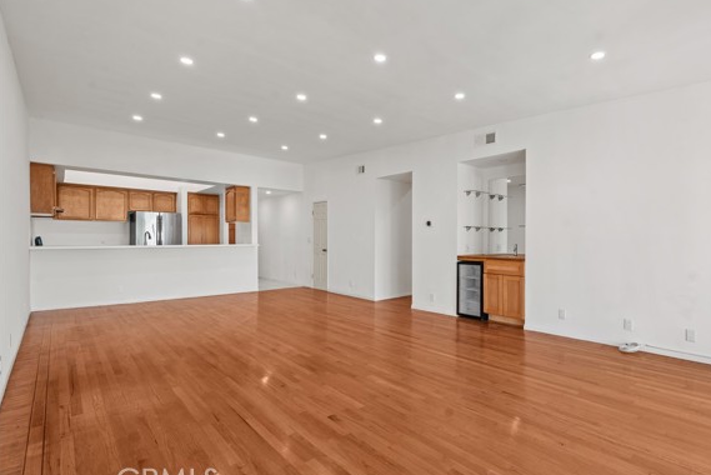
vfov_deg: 67.4
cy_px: 231
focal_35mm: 18
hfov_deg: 89.6
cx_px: 397
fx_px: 356
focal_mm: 16
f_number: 8
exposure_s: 1/6
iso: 250
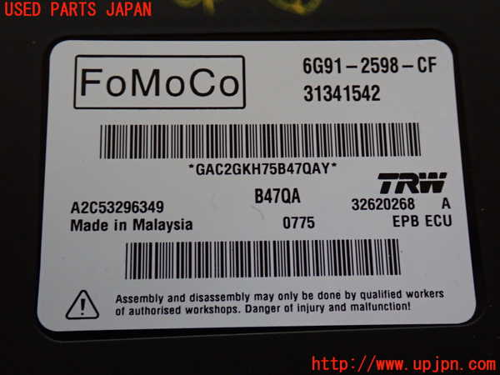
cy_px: 188
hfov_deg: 42.9
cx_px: 250
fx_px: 636
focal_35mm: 44
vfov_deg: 32.9
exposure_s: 1/40
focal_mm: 7.84
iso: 800
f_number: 2.9
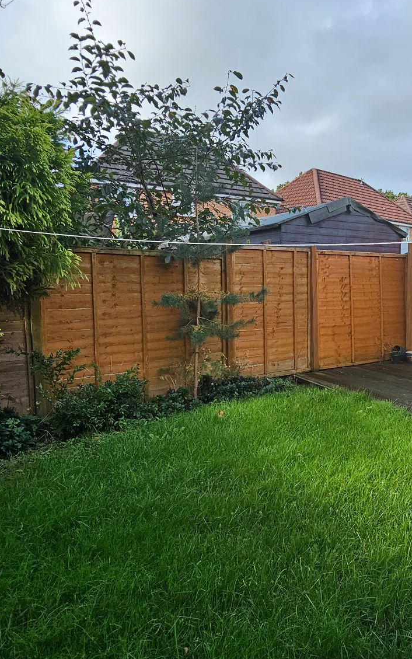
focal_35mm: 25
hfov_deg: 47.6
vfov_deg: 72.5
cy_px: 338
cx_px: 305
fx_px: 449
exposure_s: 1/1000
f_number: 2.2
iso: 64
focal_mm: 2.2
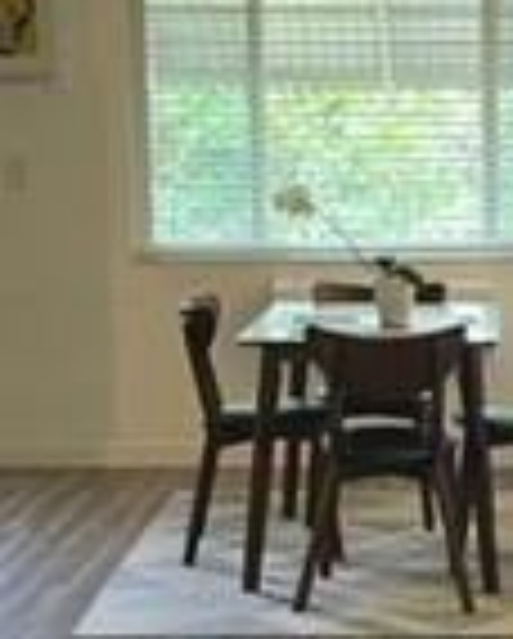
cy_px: 454
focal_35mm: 114
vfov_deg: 16.8
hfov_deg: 13.5
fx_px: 2159
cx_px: 432
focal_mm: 5.1
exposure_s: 1/60
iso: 250
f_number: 1.6
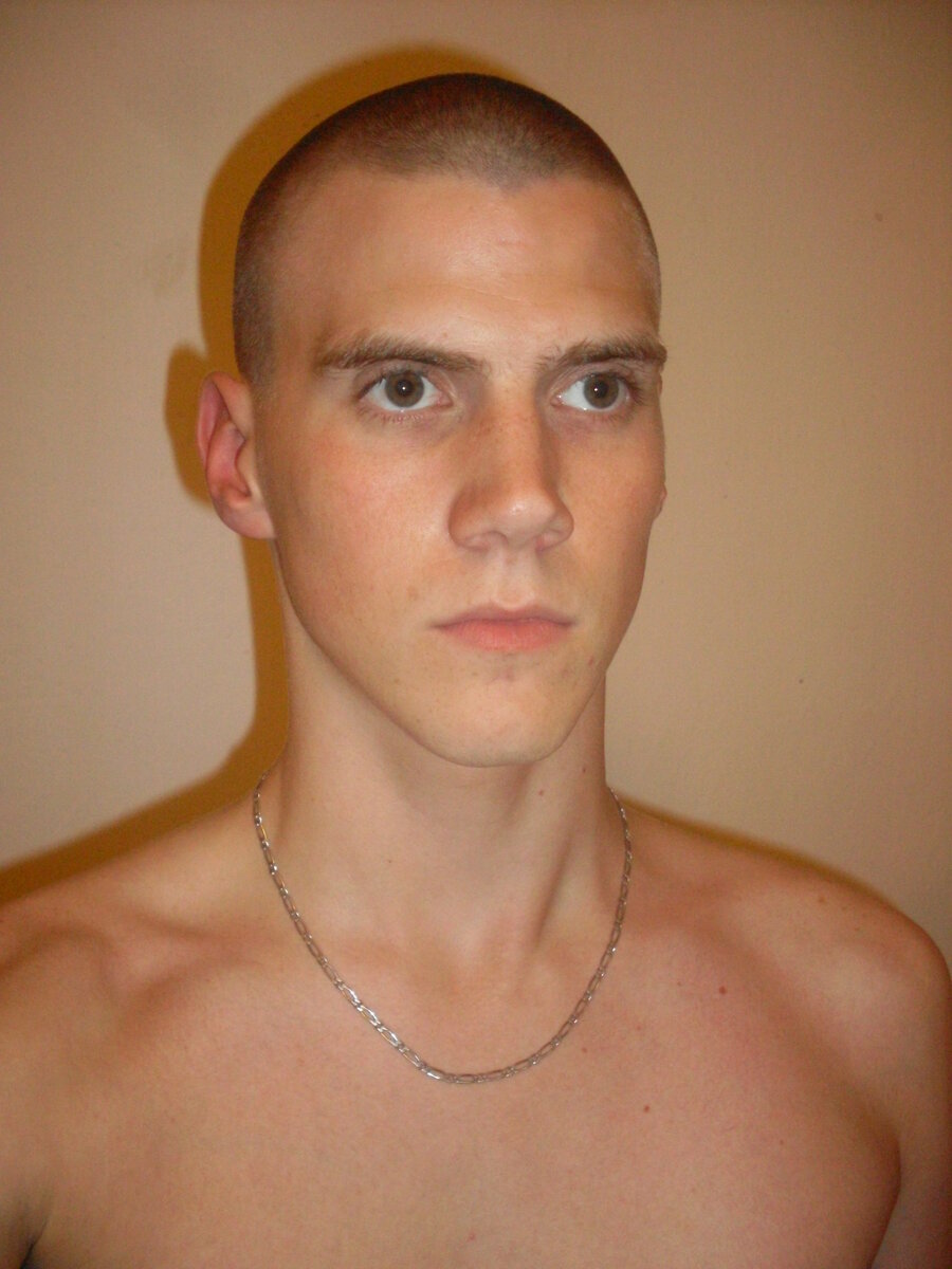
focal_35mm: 38
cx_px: 476
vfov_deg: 49.0
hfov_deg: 37.7
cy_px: 634
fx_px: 1393
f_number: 2.8
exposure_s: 1/45
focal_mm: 6.3
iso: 400
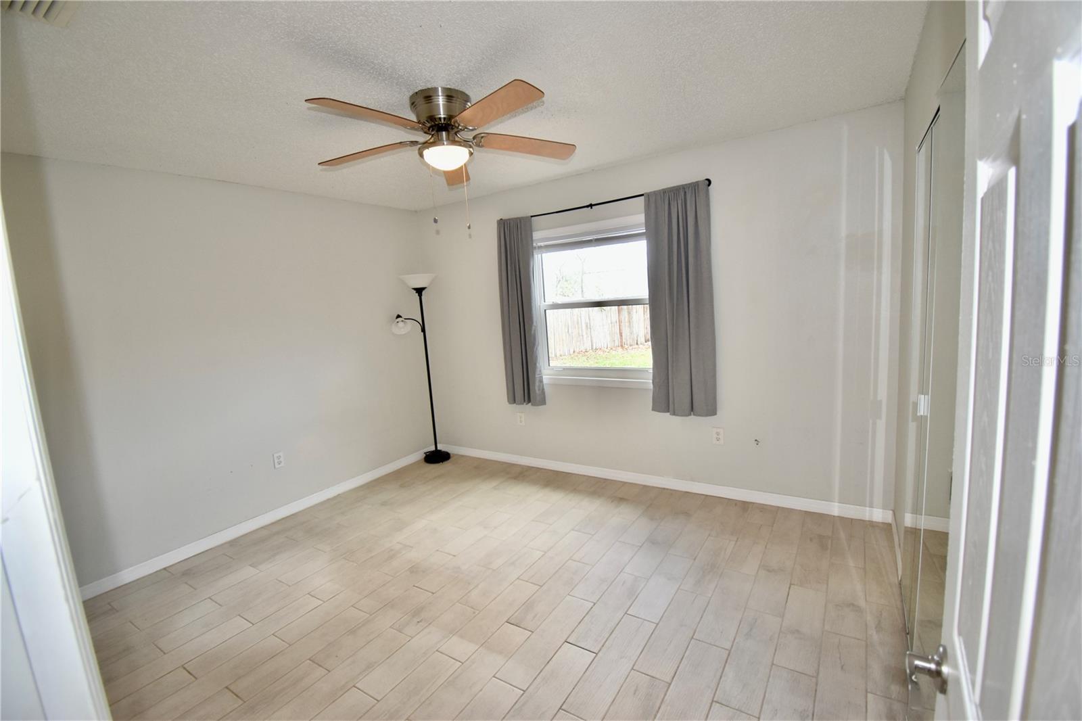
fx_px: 451
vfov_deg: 77.3
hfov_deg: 100.4
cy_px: 360
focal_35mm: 15
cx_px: 541
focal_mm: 10
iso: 450
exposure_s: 1/60
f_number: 4.5
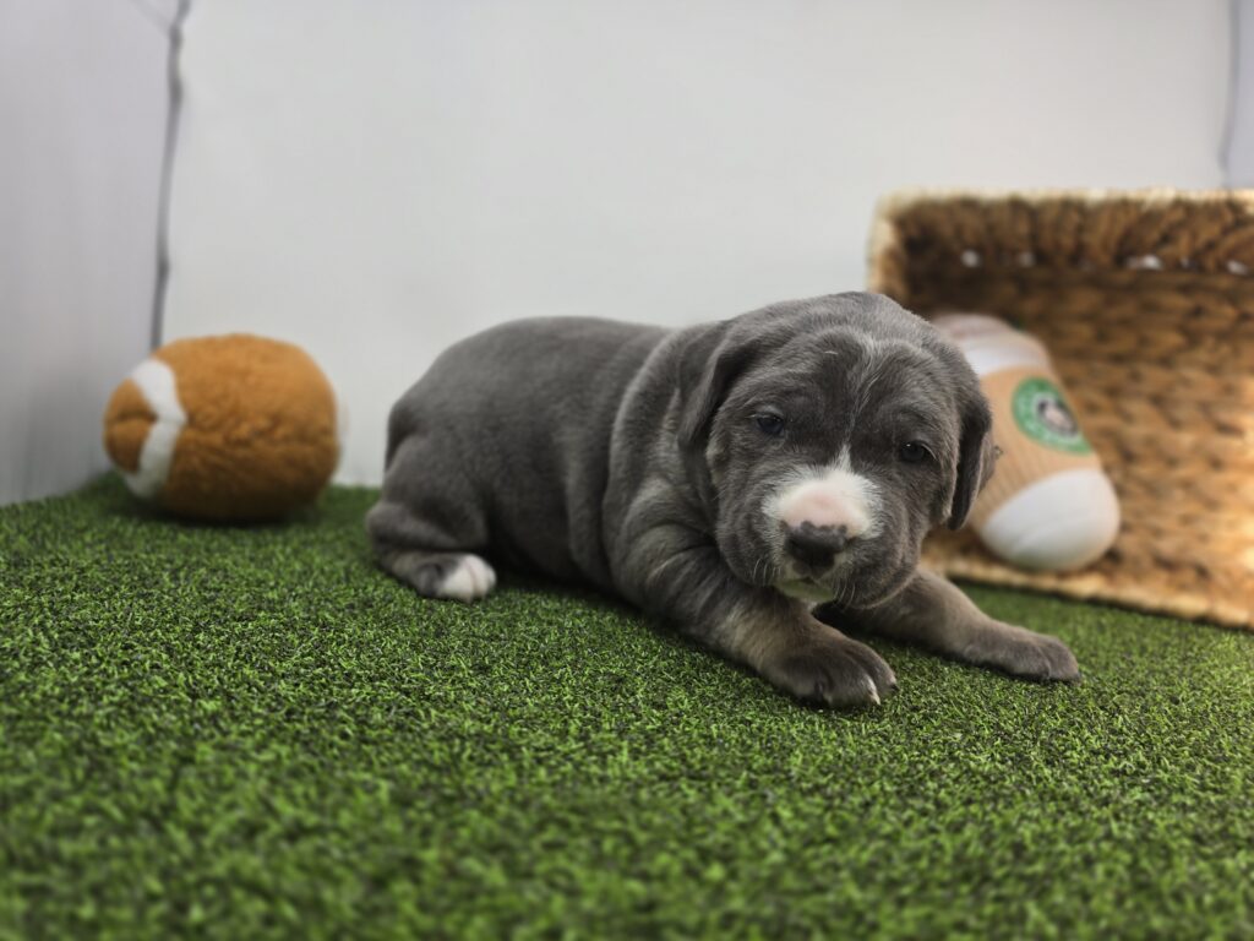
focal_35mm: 23
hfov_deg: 73.9
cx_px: 627
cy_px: 470
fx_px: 833
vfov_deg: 58.9
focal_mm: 6.3
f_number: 1.7
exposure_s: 1/120
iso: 40
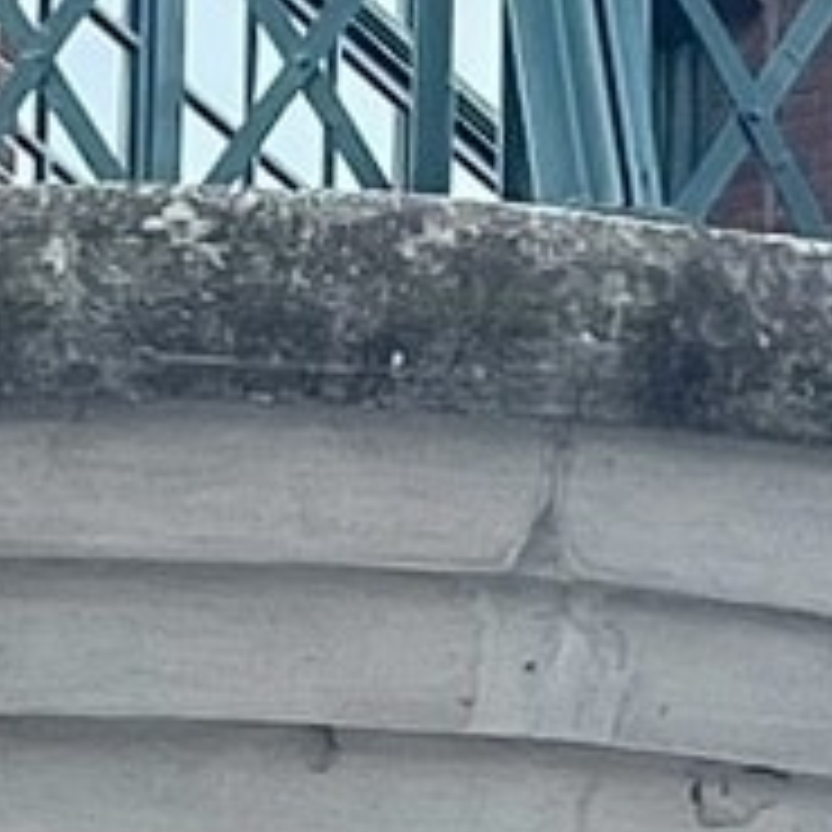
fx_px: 6146
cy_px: 2649
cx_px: -319
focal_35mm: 226
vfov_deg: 6.8
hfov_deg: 7.6
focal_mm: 4.2
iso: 50
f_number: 1.6
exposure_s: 1/121
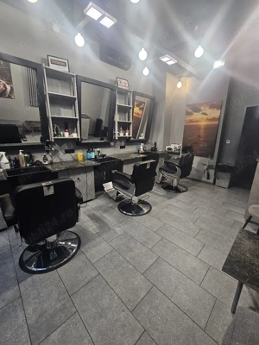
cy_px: 172
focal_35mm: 13
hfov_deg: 89.9
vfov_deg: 106.2
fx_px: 130
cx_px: 130
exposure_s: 1/50.3
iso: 50
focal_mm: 2.2
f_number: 2.2
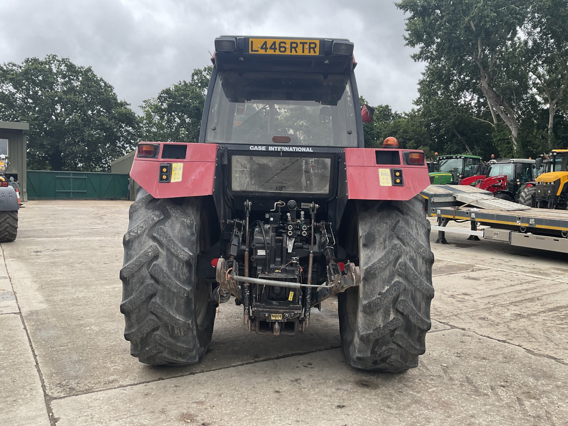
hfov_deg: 61.7
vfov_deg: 48.2
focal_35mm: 29
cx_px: 284
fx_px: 476
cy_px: 213
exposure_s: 1/519
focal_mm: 3
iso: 16
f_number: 1.8
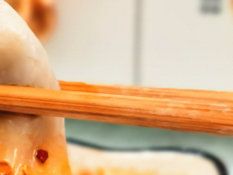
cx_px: -136
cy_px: 154
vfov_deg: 8.0
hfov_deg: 10.3
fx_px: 1245
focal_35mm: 185
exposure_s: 1/50
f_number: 4
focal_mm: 5.56
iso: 200
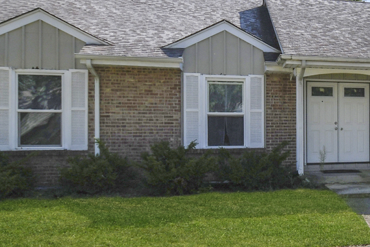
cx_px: 388
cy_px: 117
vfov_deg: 29.9
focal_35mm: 45
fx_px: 462
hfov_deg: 37.8
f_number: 3.5
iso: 200
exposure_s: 1/8000
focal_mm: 10
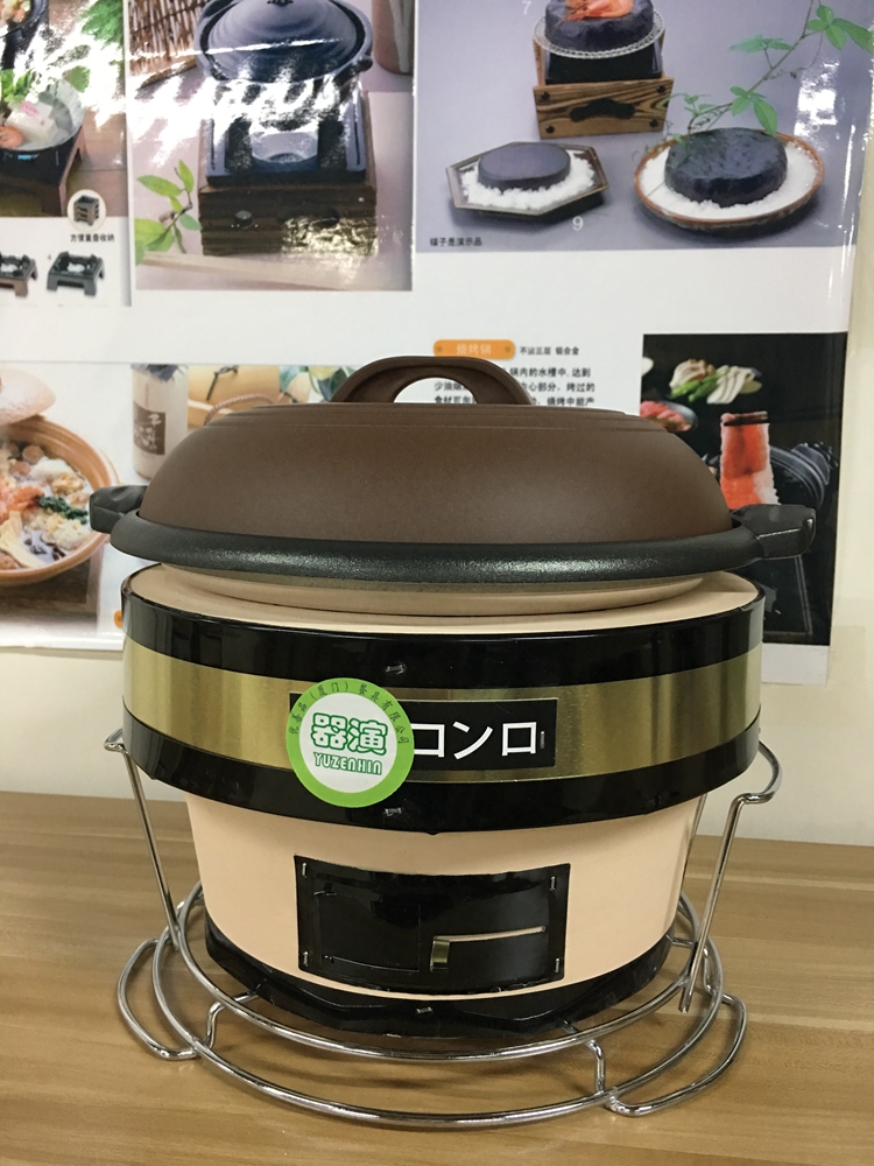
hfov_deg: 48.2
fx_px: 976
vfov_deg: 61.7
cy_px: 583
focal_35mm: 29
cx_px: 437
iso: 100
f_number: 2.2
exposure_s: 1/17
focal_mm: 4.15
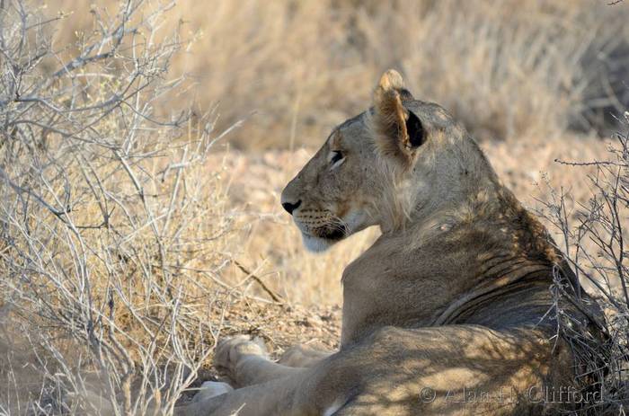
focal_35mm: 600
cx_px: 314
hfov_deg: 3.4
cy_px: 208
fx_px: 10457
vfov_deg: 2.3
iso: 280
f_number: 5.6
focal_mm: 400
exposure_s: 1/500
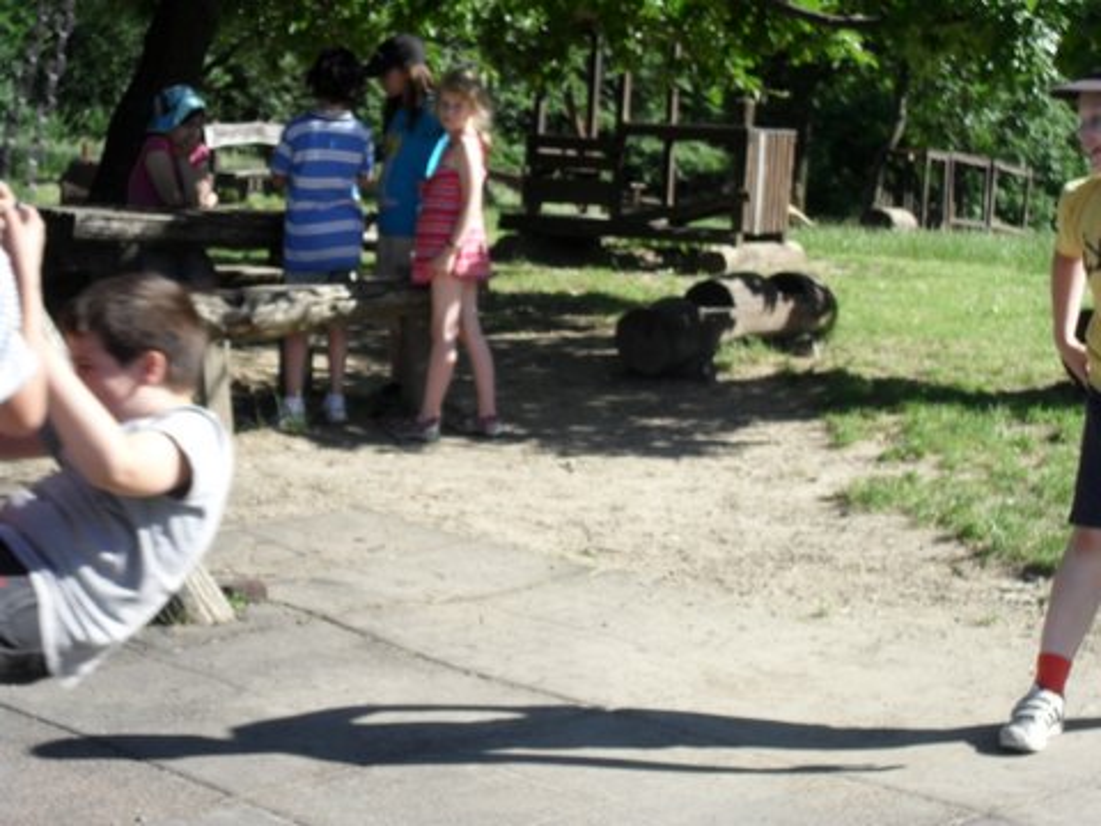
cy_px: 413
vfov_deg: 19.1
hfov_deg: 25.3
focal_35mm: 77
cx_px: 550
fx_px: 2449
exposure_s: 1/180
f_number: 5
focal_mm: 13.6
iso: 100
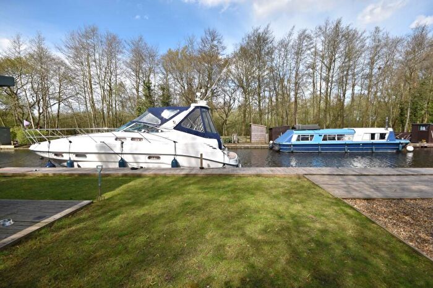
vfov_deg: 77.3
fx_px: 180
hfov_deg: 100.4
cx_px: 216
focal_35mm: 15
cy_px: 144
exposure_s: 1/320
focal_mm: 10
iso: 200
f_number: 9
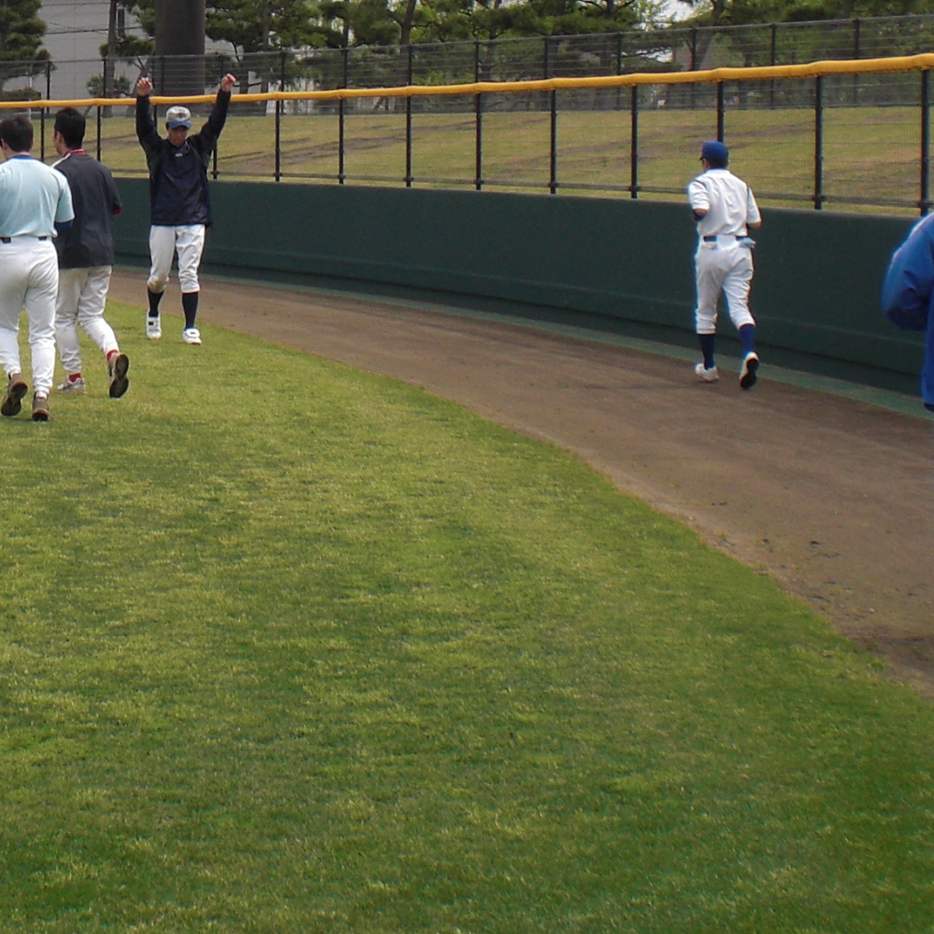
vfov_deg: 18.5
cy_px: 198
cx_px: 112
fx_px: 2839
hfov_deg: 18.4
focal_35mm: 93
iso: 64
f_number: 5.6
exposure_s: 1/250
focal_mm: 6.3
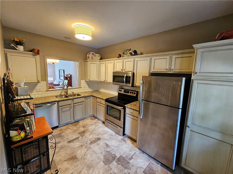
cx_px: 116
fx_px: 88
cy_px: 87
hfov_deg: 106.2
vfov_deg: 89.9
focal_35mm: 13
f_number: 2.2
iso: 320
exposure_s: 1/30
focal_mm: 2.2
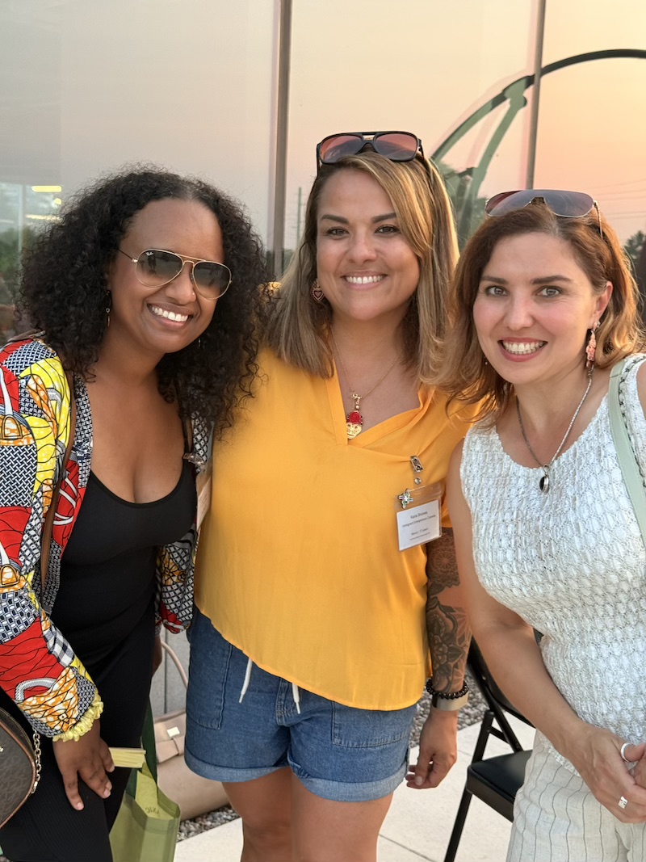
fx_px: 1195
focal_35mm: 48
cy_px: 431
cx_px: 323
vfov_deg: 39.7
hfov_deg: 30.3
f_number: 1.78
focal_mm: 6.76
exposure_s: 1/144
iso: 64
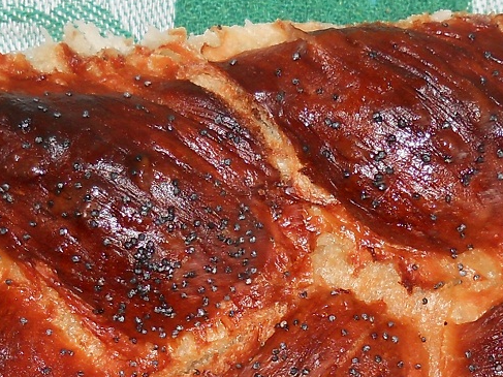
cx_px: 242
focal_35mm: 121
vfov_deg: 12.1
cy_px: 397
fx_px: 1758
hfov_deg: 16.3
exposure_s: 1/30
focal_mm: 6.72
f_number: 3.1
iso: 80
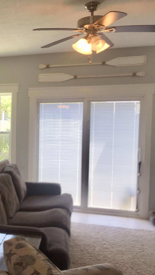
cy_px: 139
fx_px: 314
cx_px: -30
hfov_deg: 25.1
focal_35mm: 43
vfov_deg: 47.4
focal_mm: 4.15
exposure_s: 1/120
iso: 50
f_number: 2.2
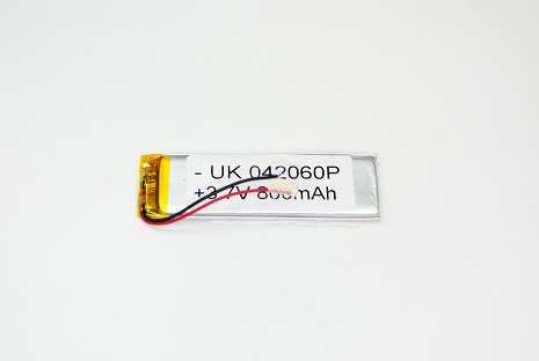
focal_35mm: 75
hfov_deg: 26.9
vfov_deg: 18.3
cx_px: 270
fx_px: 1125
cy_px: 180
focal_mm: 50
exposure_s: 1/160
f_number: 5.6
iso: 1600
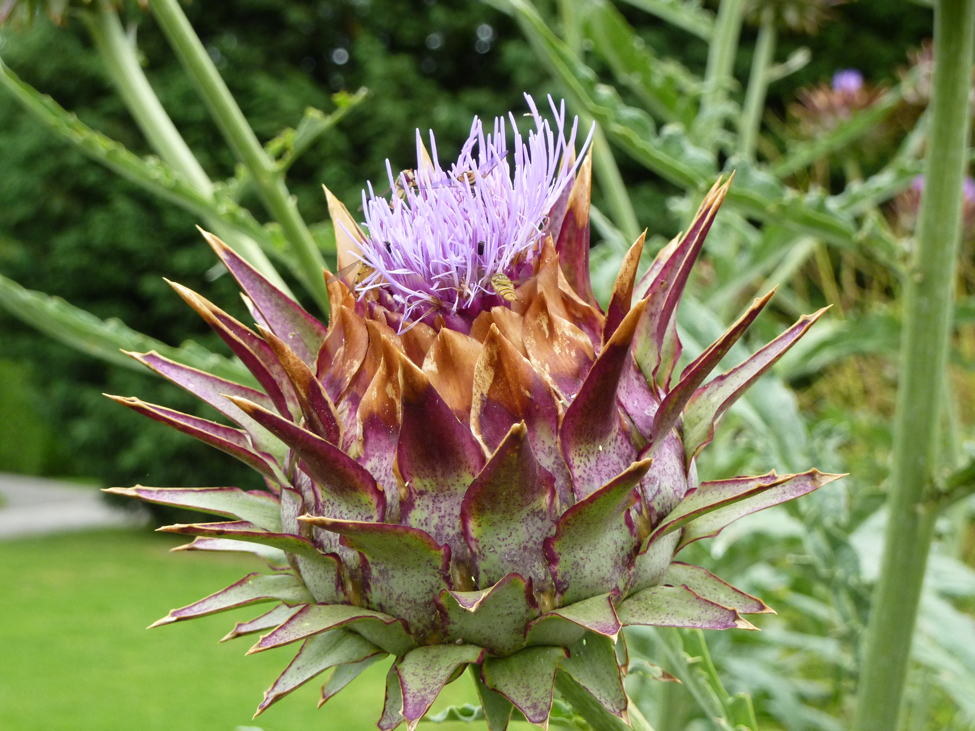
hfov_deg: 27.0
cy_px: 366
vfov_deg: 20.4
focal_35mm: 72
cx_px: 488
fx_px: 2028
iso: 250
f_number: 4.1
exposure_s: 1/320
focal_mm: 11.9
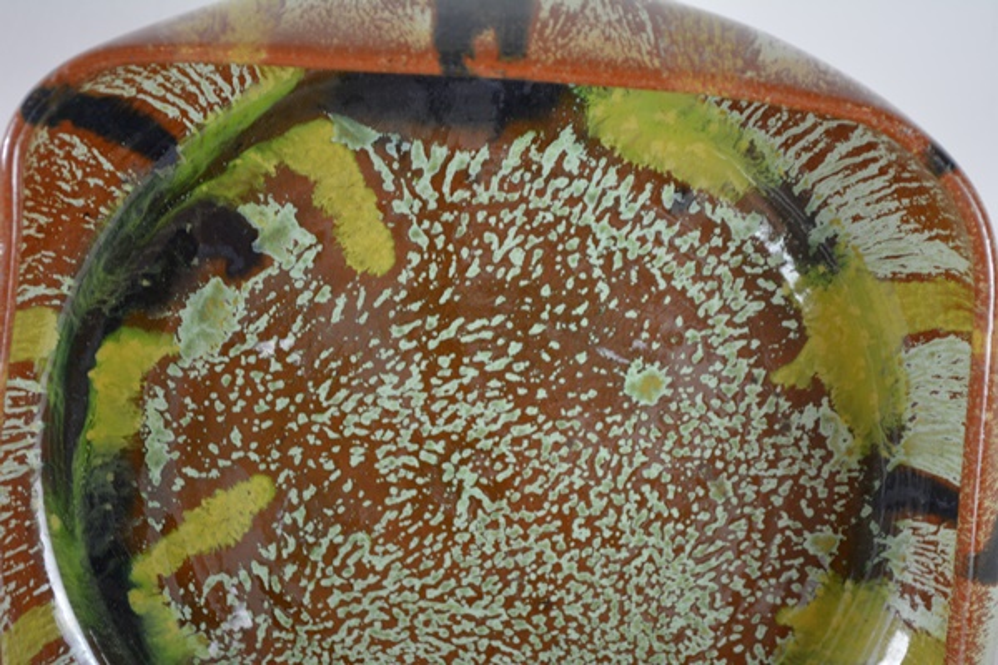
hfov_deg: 24.6
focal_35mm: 82
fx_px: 2287
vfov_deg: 16.6
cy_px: 332
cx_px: 499
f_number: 5.6
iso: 640
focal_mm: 55
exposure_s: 1/60
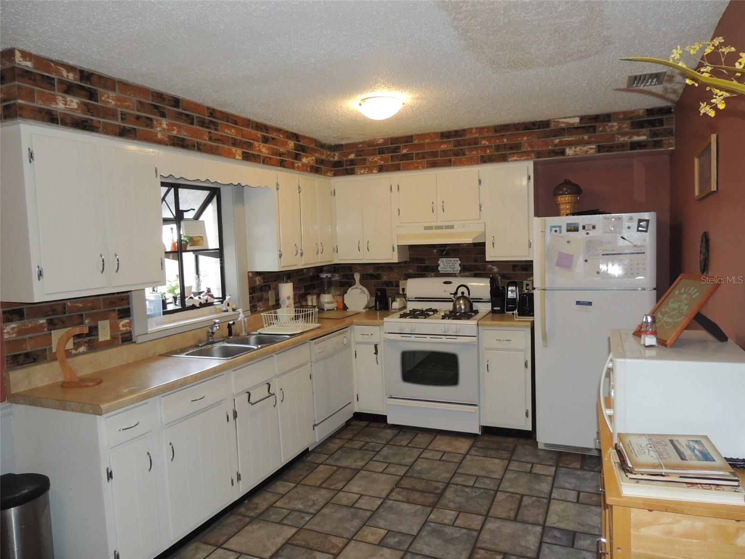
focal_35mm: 24
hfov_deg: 71.6
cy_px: 280
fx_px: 517
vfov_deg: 56.8
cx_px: 372
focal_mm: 4.3
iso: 200
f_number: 3
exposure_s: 1/30
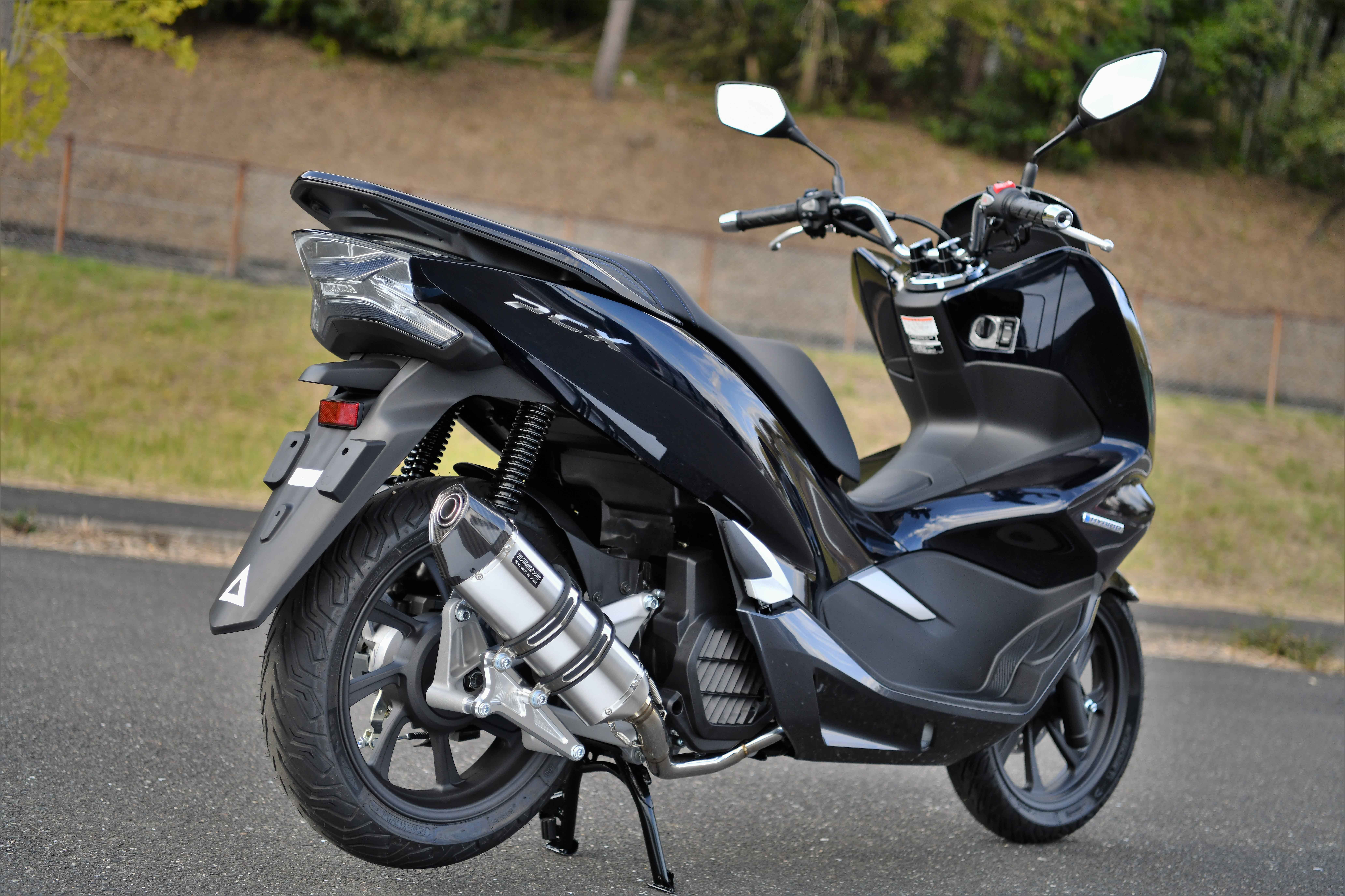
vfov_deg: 24.6
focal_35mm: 55
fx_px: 2055
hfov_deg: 36.2
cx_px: 672
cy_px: 448
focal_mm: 55
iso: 500
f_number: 2.8
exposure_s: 1/2500
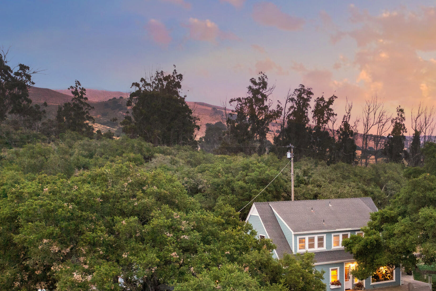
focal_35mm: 51
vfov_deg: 26.0
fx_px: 617
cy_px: 236
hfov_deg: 37.7
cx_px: 339
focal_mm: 10.26
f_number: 2.8
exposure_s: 1/30
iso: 400
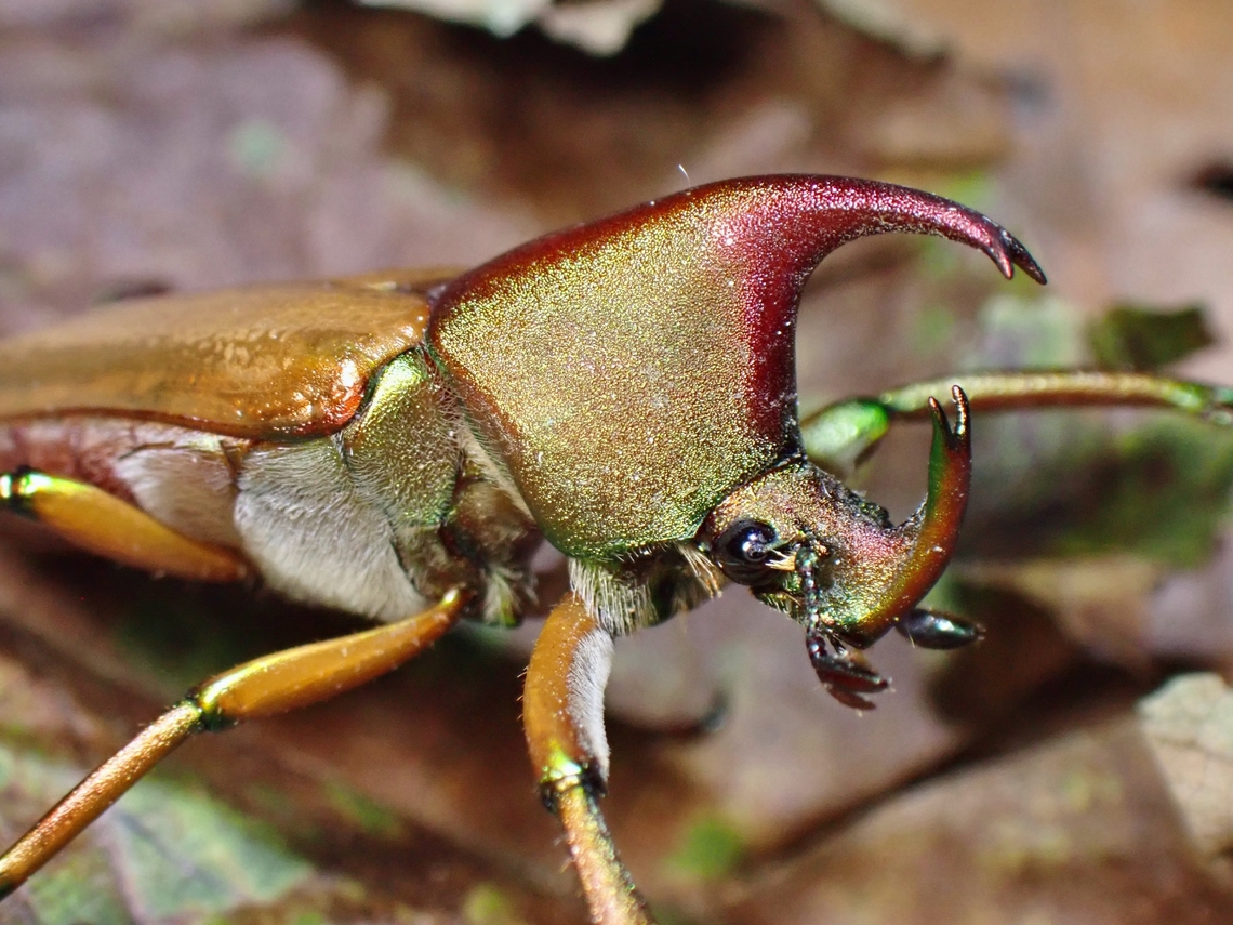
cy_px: 462
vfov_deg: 14.8
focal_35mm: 100
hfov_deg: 19.6
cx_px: 616
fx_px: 3562
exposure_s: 1/160
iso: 1000
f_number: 18
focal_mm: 18
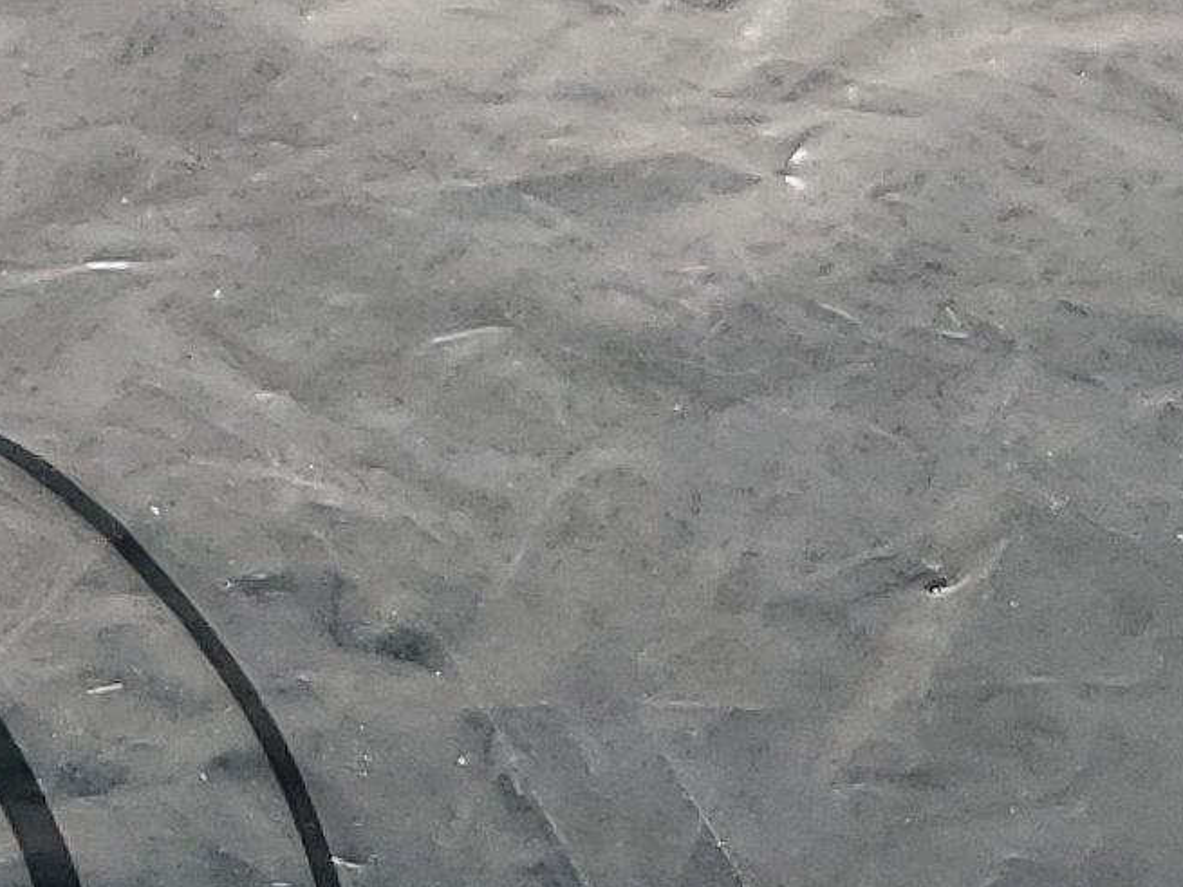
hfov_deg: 12.0
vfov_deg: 9.0
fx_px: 5467
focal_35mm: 160
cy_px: 1371
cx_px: -309
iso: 50
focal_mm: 4.3
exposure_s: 1/365
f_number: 1.5
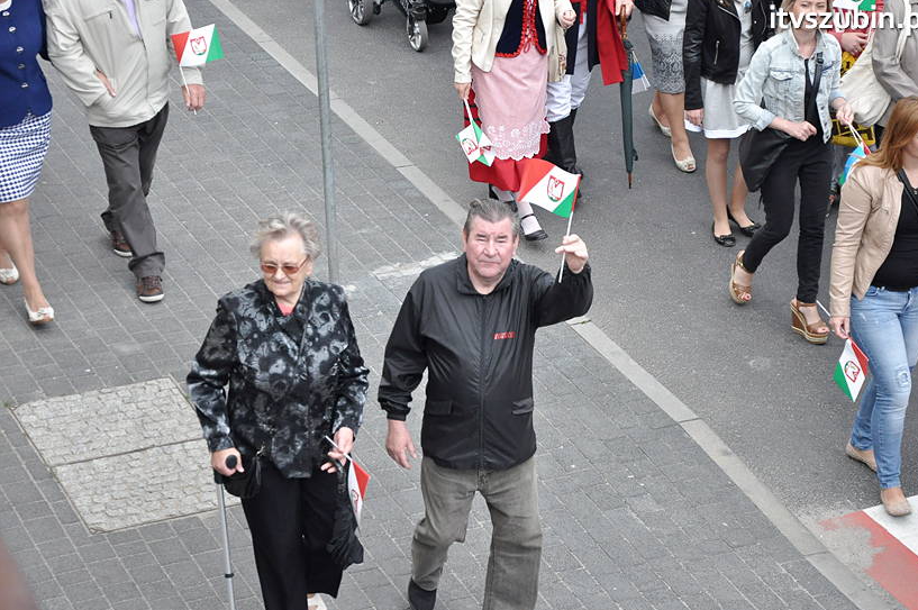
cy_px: 297
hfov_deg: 19.8
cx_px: 476
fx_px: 2624
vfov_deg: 13.3
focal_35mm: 103
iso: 1250
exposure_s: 1/640
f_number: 6.3
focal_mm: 66
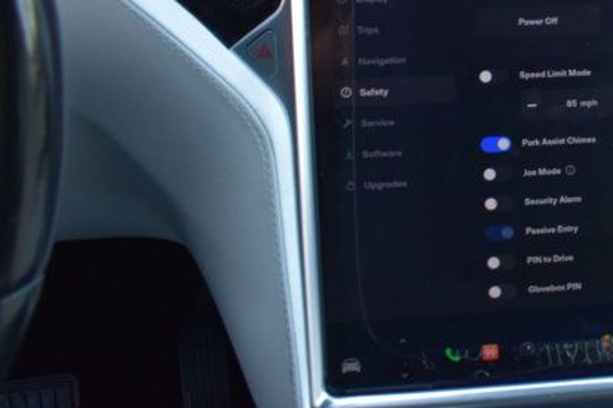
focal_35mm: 67
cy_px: 61
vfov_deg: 20.0
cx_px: 711
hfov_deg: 27.0
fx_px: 1140
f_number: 6.3
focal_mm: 18
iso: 720
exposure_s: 1/15
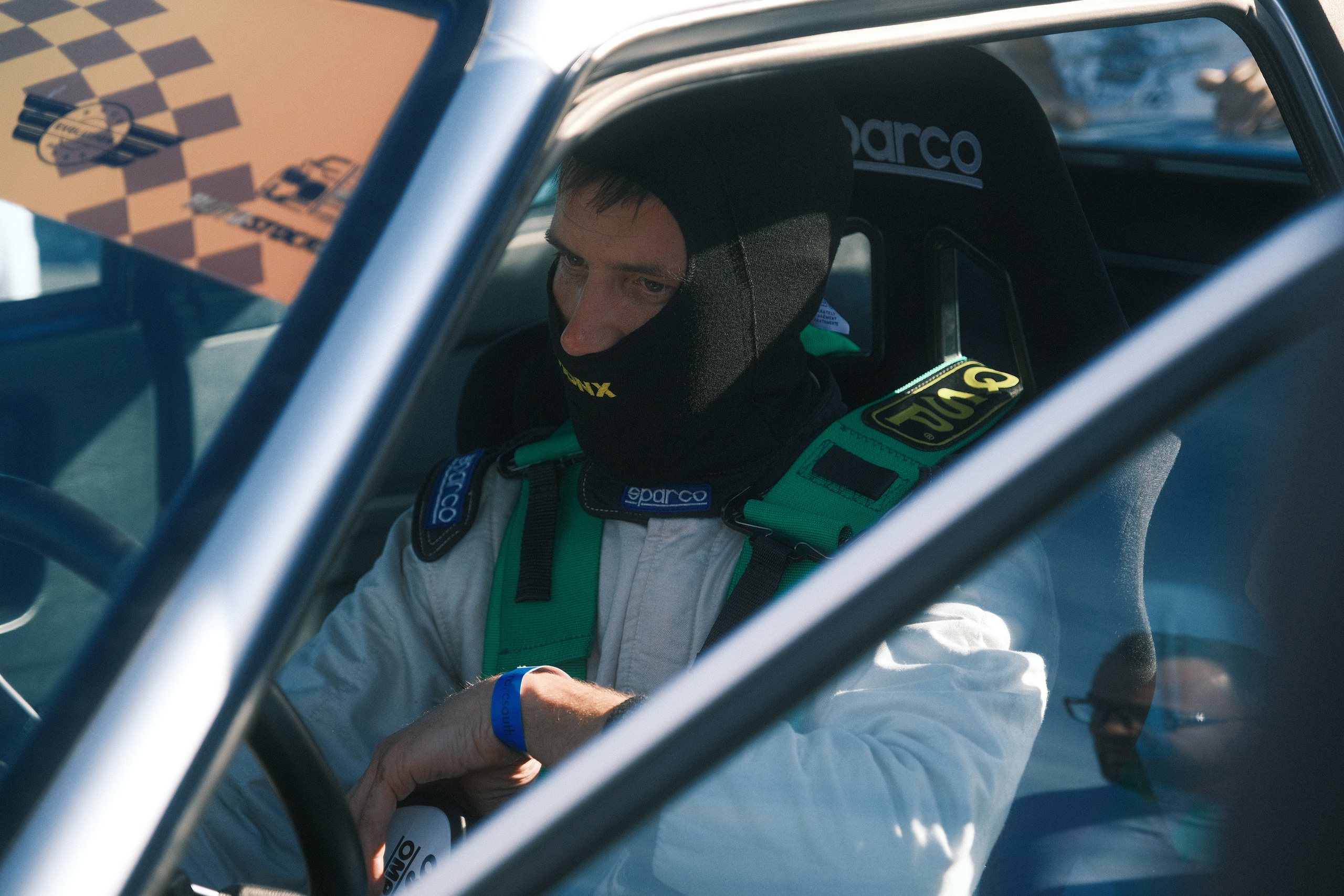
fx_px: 3099
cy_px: 448
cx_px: 672
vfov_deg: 16.5
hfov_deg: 24.5
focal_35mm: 83
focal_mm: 55
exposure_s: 1/500
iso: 1000
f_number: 2.8
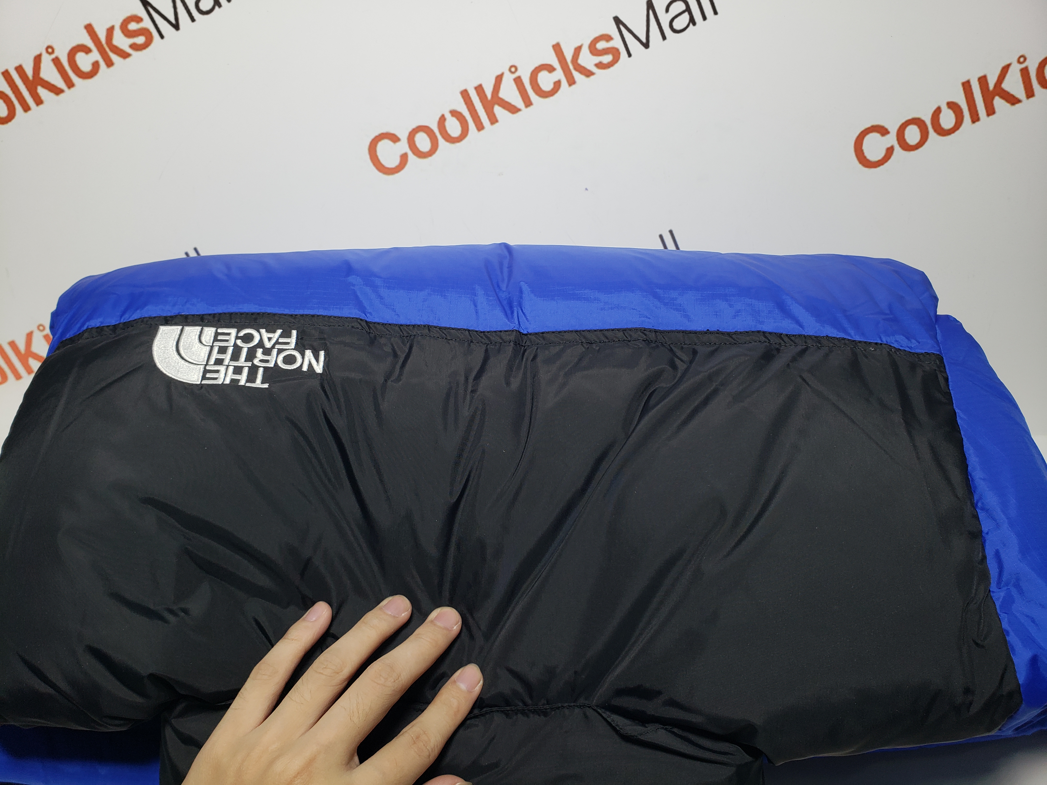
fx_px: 786
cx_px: 524
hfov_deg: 67.3
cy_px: 392
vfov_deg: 53.1
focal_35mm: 26
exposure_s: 1/199
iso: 50
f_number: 2.4
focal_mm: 4.3
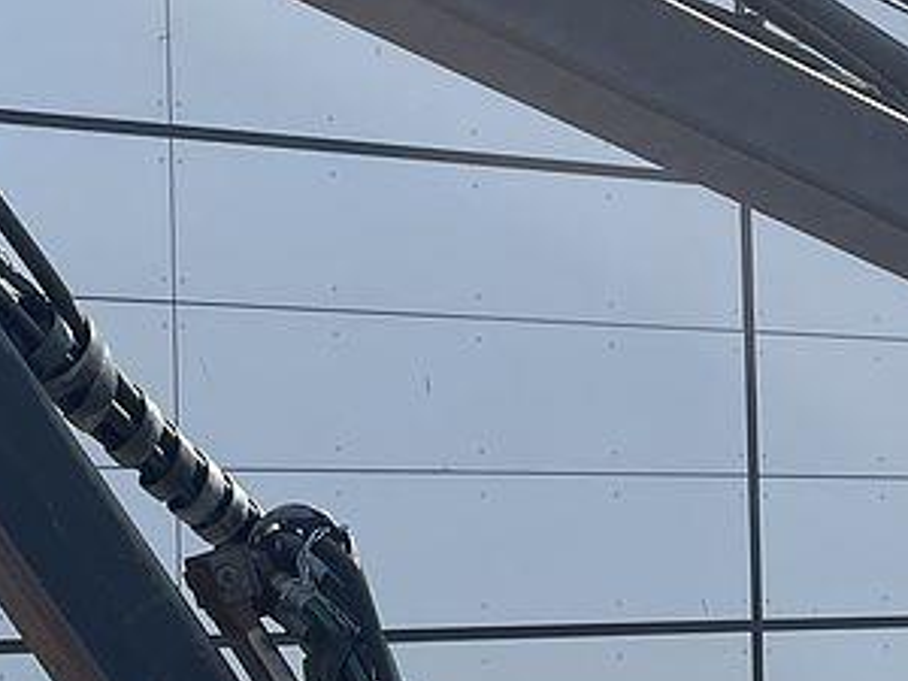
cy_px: 527
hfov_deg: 16.8
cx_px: 1135
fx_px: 2912
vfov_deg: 13.3
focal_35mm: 111
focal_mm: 4.2
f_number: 1.6
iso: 32
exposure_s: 1/4292
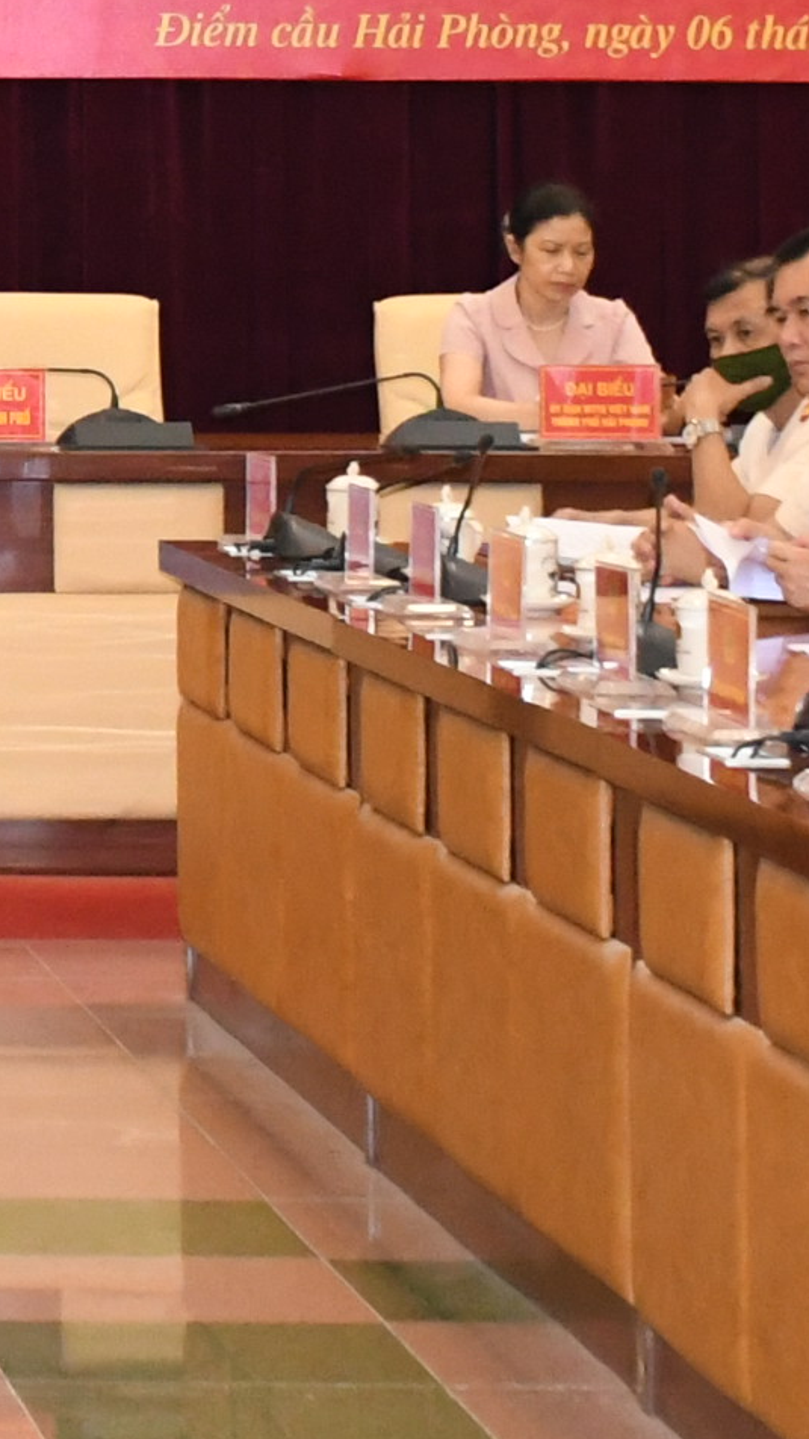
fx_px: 7104
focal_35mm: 186
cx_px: -768
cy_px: -57
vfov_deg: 11.4
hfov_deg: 6.3
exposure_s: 1/200
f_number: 4
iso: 2500
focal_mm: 27
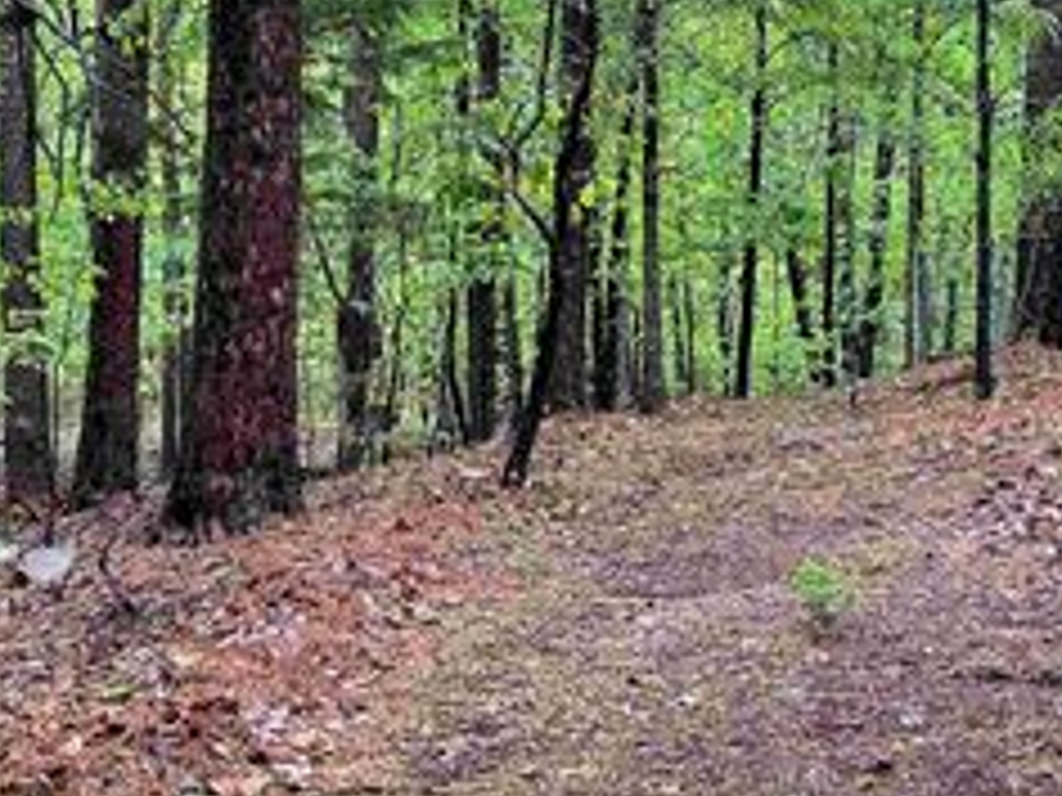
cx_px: 598
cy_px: 304
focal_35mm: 55
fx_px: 1687
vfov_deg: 26.5
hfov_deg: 34.9
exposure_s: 1/60
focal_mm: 5.1
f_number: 1.6
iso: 400
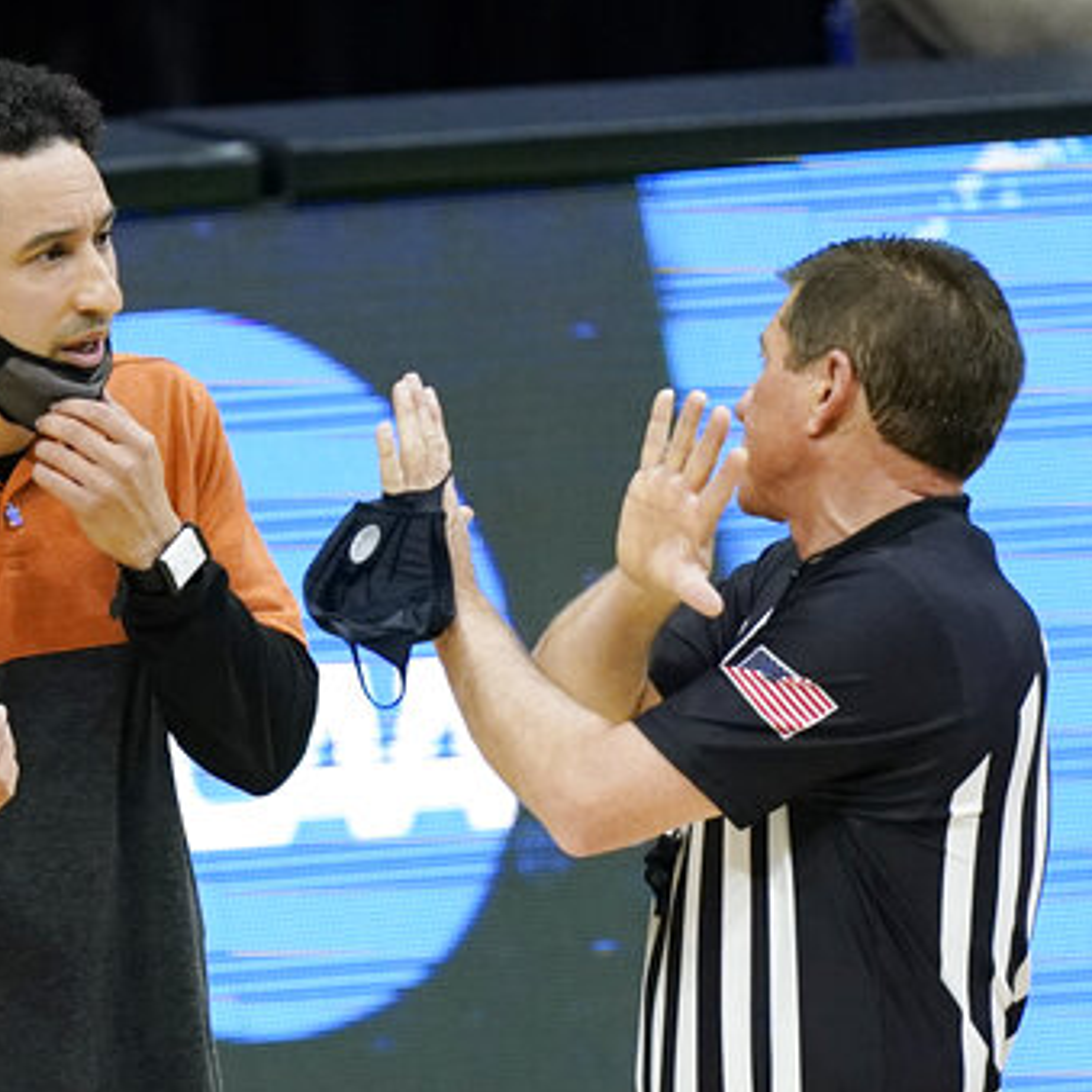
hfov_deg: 2.3
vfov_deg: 2.3
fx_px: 27482
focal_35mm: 770
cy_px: 546
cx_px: 345
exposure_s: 1/1250
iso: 4000
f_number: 4
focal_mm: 600
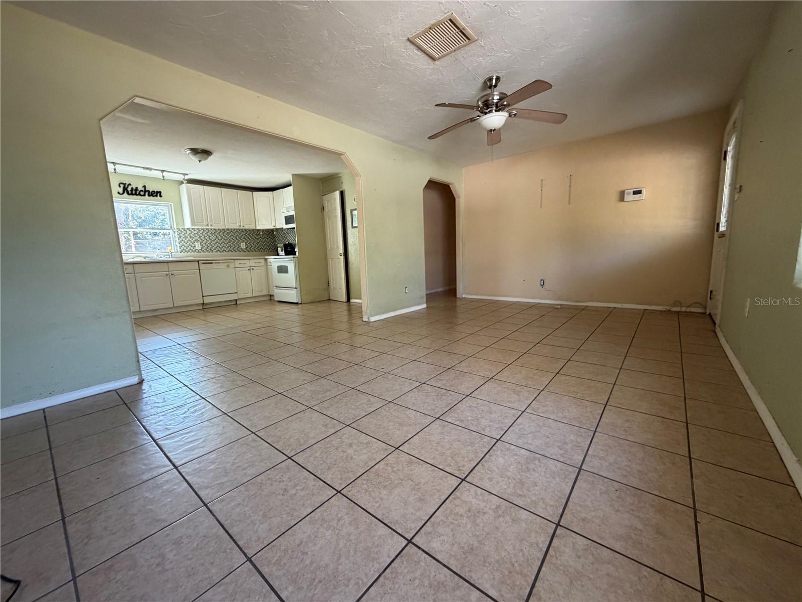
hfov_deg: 102.1
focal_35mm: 14
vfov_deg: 85.7
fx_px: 324
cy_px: 301
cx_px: 401
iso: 320
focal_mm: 2.22
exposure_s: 1/121
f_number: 2.2
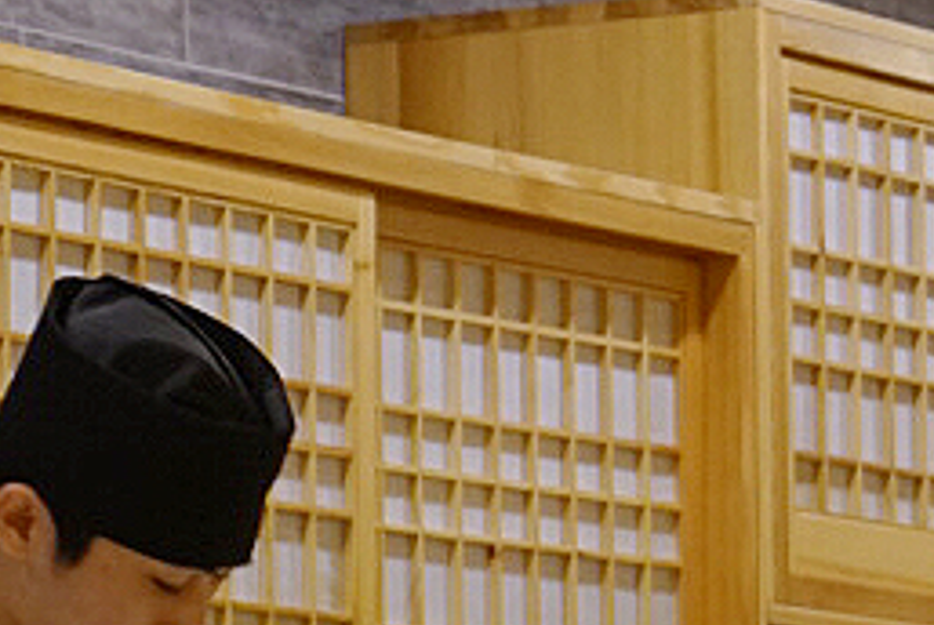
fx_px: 9299
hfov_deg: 5.7
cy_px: 1105
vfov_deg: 3.8
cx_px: 781
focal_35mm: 358
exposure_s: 1/60
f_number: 4
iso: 1250
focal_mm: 57
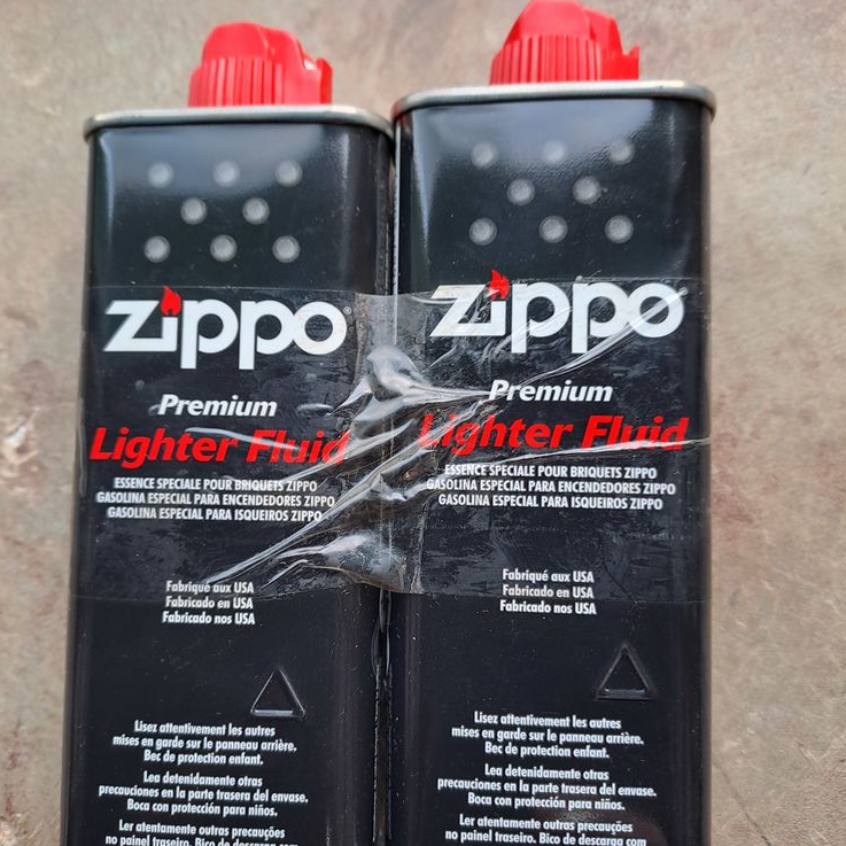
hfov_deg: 54.0
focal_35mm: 30
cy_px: 450
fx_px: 830
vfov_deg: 54.0
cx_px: 426
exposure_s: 1/50
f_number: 1.8
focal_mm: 4.65
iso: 64
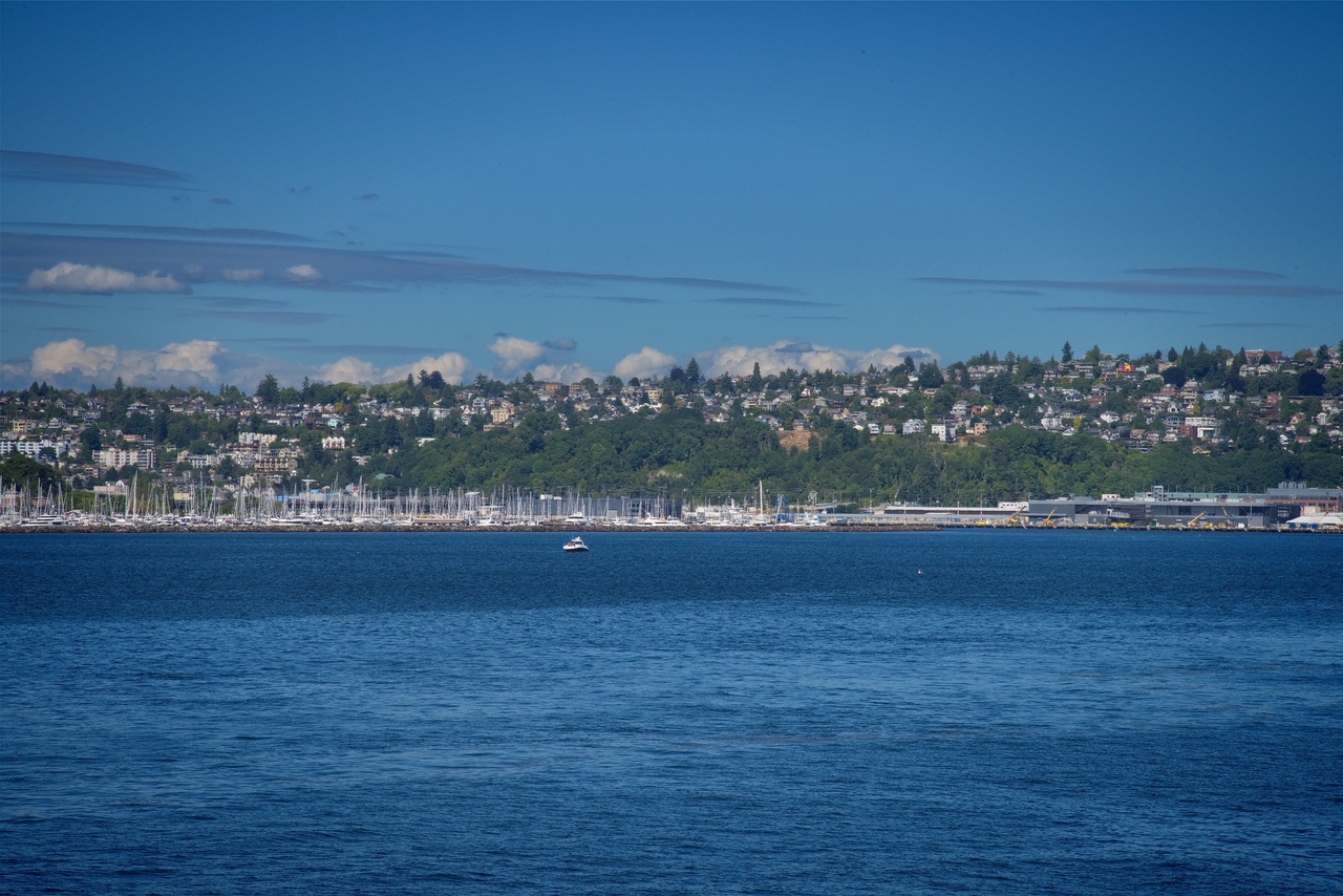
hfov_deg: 17.1
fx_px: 4477
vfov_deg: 11.4
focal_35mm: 120
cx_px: 672
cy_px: 448
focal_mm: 120
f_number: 22
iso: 450
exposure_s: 1/250
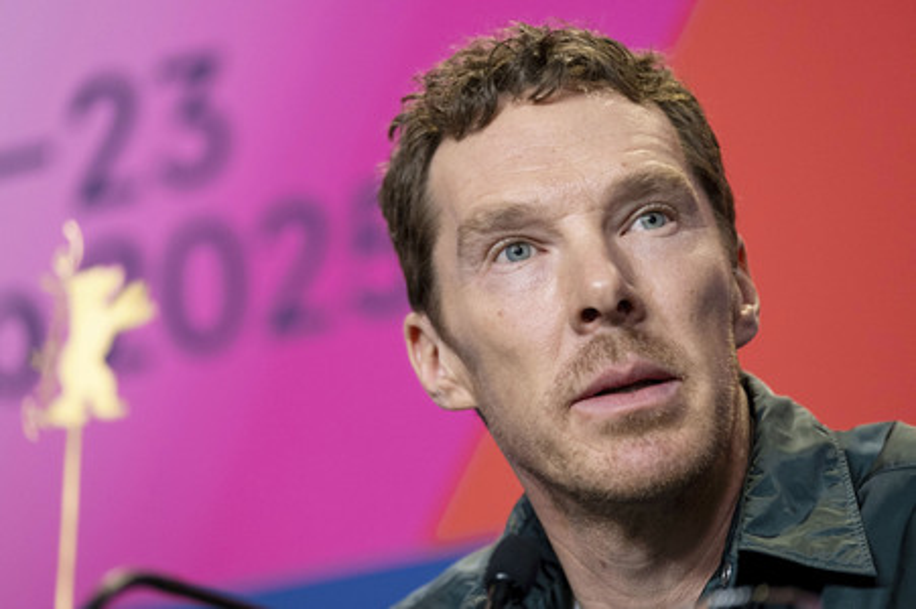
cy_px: 304
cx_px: 458
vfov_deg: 7.4
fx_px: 4729
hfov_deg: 11.1
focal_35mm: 186
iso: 1600
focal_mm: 124.3
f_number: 2.8
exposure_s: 1/240
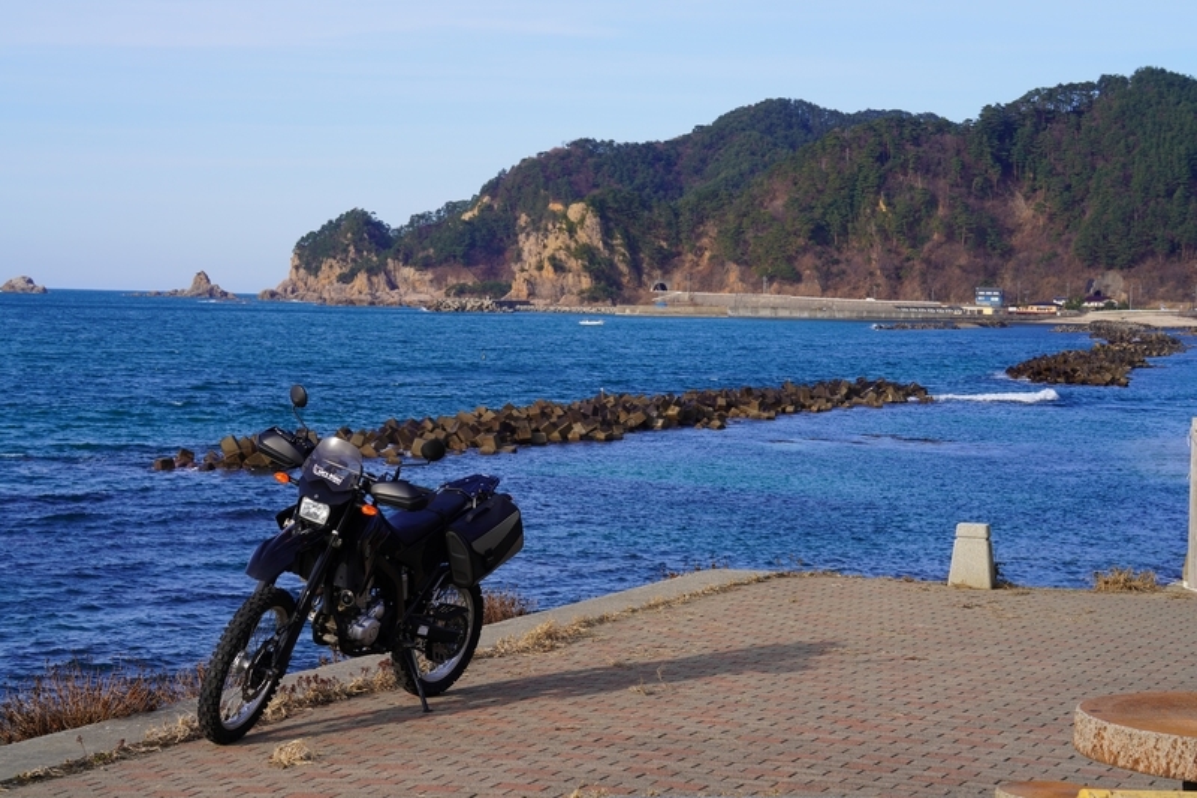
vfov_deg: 19.4
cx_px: 598
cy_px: 399
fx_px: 2327
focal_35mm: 70
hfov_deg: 28.8
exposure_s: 1/80
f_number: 13
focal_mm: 70
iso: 100
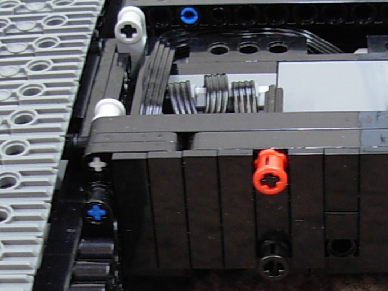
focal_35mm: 113
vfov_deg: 13.0
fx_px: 1267
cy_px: 281
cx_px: 298
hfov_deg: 17.3
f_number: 2.9
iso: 79
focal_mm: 6.3
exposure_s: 1/5.1
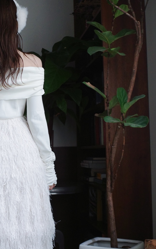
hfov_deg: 19.9
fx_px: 428
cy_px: 129
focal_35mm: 63
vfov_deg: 32.5
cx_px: -6
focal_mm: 18.3
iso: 800
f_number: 2.8
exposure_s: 1/30
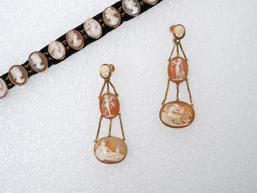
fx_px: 364
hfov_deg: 38.9
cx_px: 138
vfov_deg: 29.7
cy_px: 97
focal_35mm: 49
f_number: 22
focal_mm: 30
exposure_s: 1/100
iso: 500
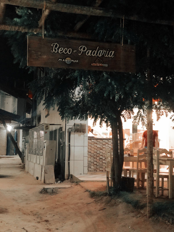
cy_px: 116
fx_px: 349
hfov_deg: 28.0
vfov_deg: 36.8
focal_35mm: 52
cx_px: 87
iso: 250
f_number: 2.4
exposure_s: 1/8
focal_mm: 6
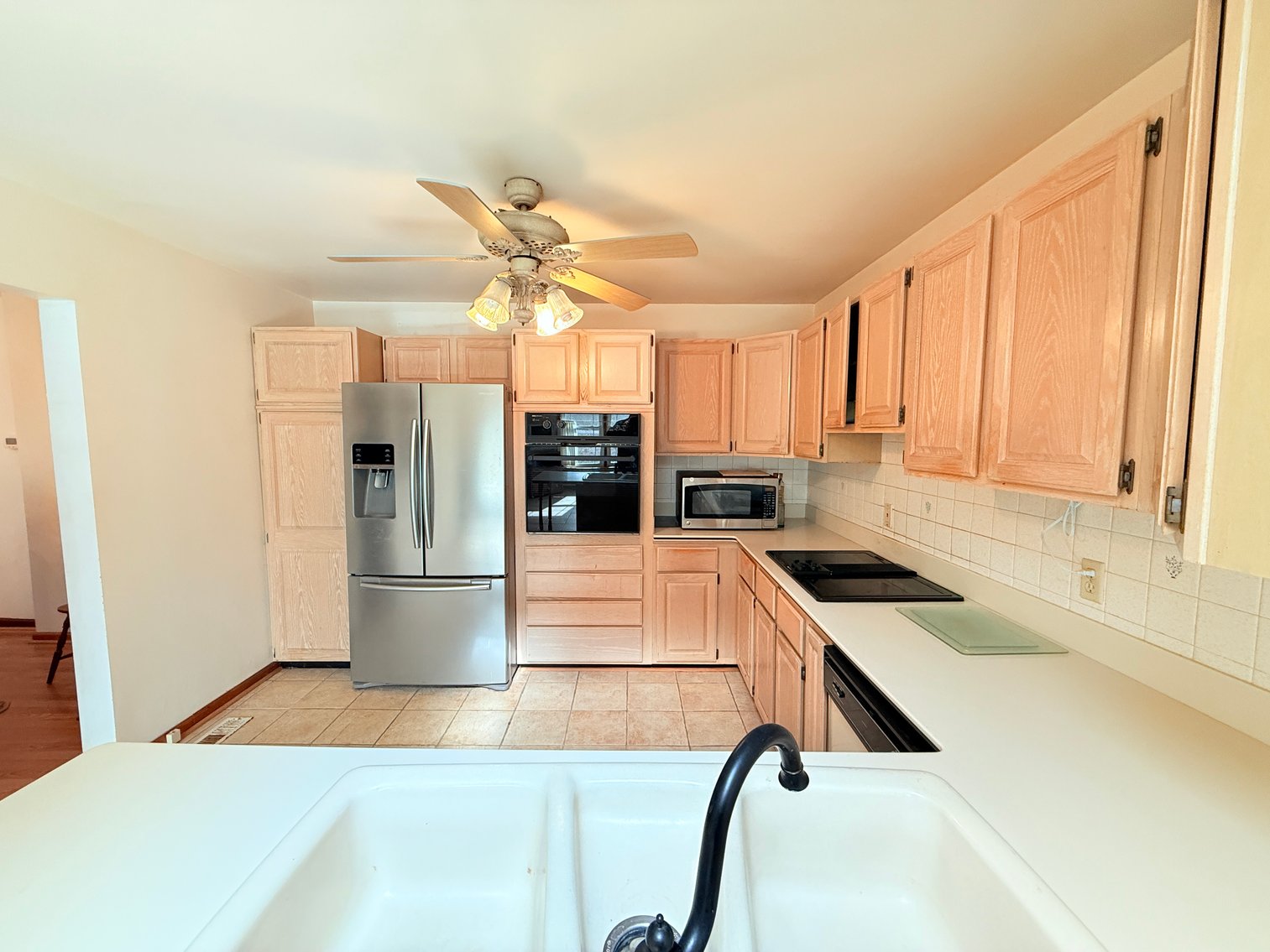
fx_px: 514
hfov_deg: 102.1
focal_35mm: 14
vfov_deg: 85.7
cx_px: 635
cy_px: 476
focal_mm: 2.22
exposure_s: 1/120
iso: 250
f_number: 2.2
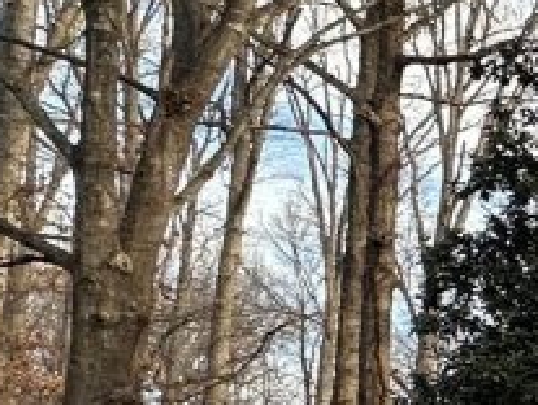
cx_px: 1313
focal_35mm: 81
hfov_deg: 14.6
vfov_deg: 17.9
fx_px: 1261
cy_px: 395
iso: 40
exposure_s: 1/267
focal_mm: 2.22
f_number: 2.2
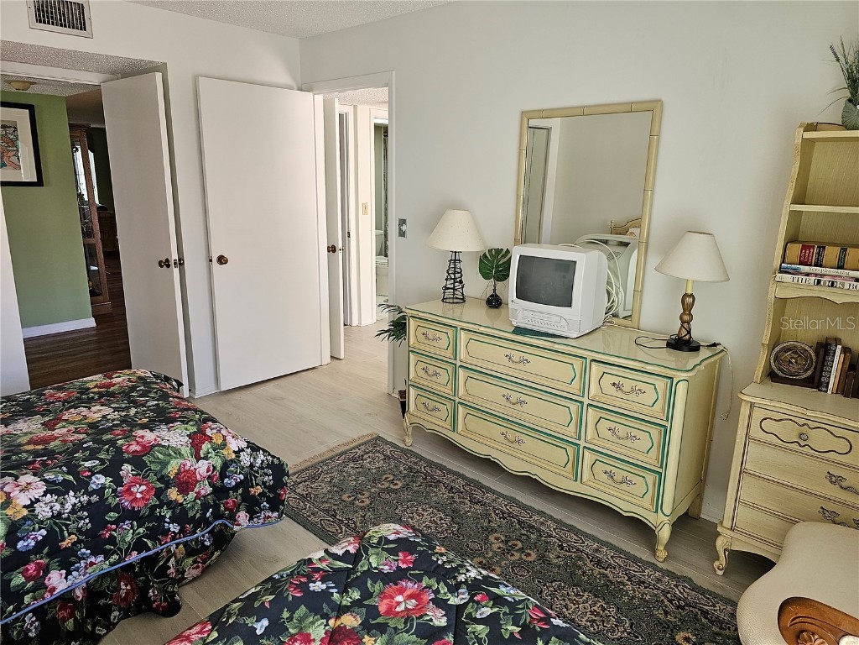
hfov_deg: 73.9
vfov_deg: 58.9
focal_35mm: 23
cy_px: 322
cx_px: 430
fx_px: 571
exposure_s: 1/180
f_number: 1.7
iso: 200
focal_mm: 6.3
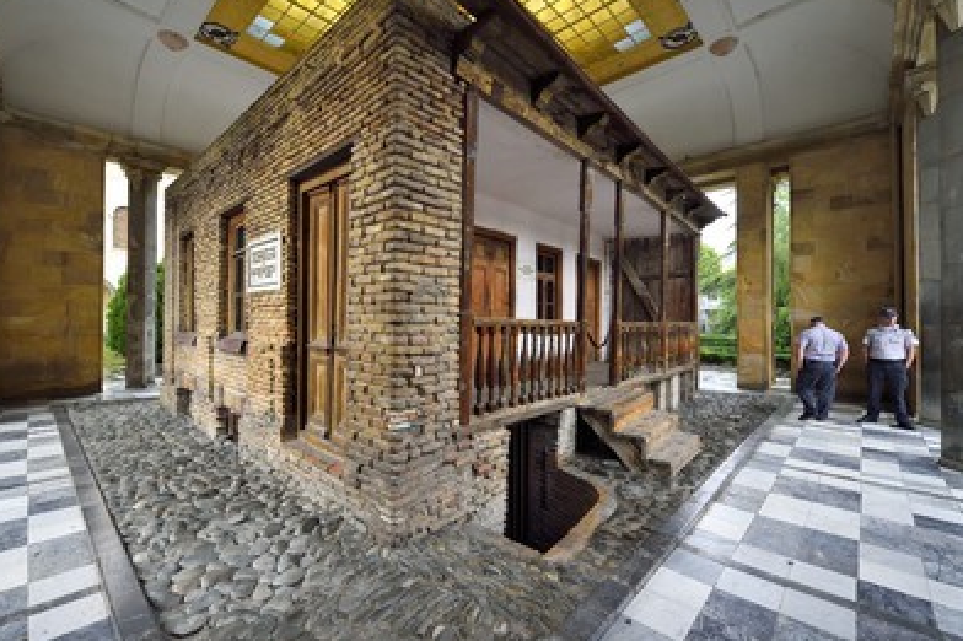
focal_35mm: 15
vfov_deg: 77.2
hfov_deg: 100.4
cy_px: 309
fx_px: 401
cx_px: 462
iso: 1600
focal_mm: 14
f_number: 7.1
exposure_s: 1/50
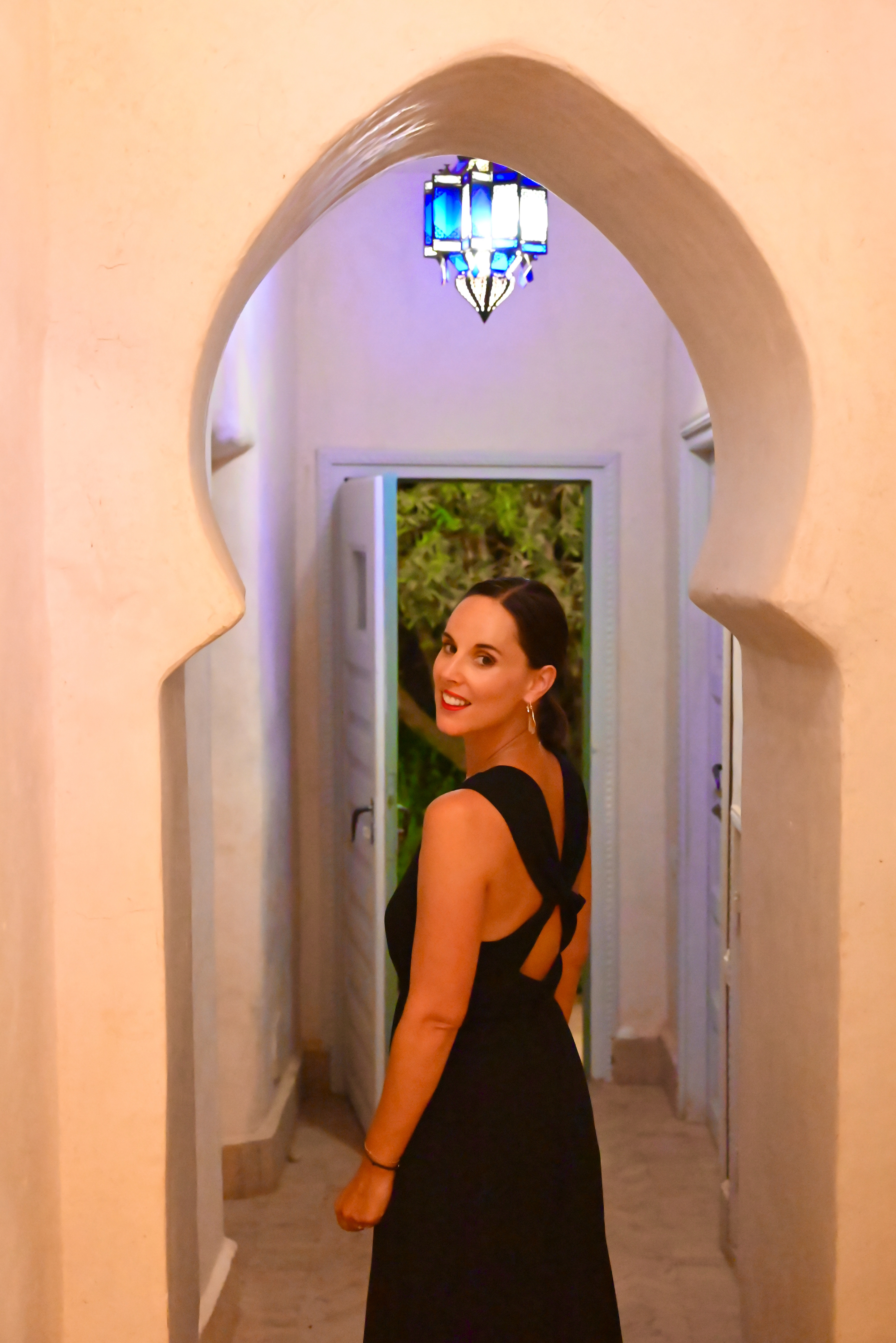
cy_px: 672
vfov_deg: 38.9
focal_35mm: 51
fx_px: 1902
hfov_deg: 26.5
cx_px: 448
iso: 25600
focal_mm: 51
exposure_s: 1/50
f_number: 4
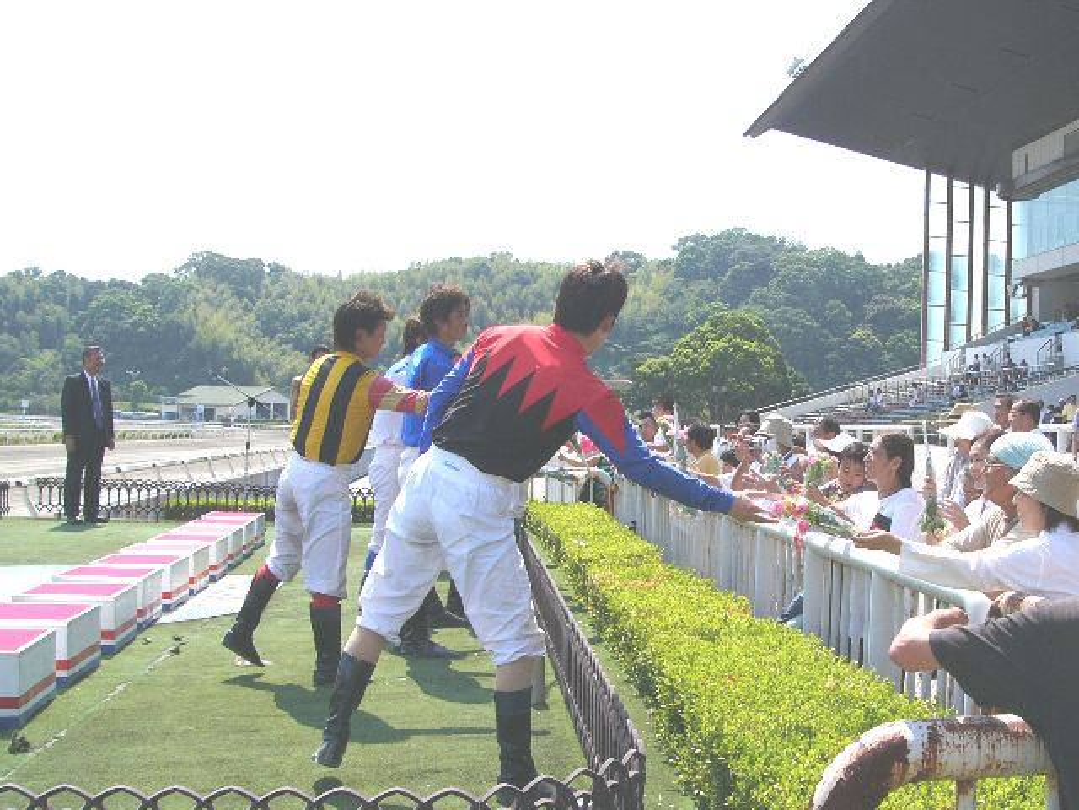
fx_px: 1122
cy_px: 405
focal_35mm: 36
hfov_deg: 51.4
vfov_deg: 39.7
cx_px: 540
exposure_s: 1/1000
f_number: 6.5
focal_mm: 6
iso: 50
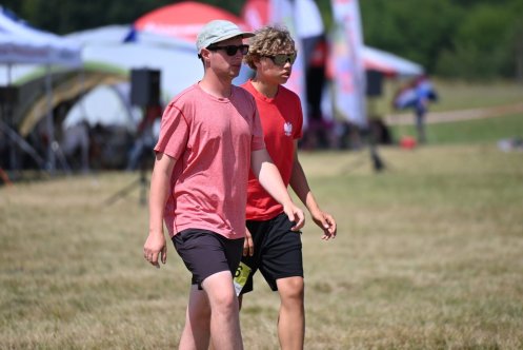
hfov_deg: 5.2
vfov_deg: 3.4
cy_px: 175
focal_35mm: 400
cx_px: 262
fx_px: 5814
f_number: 6.3
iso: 640
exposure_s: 1/3200
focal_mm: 400
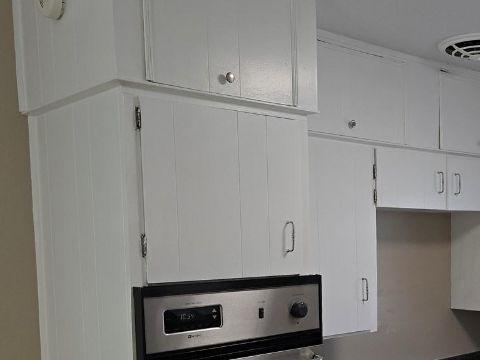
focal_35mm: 48
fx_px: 665
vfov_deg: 29.4
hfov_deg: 38.4
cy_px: 302
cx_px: 372
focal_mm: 6.3
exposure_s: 1/120
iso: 80
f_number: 1.7
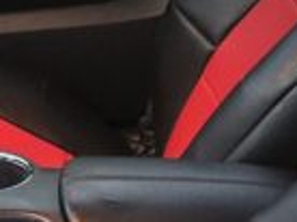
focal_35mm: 171
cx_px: 86
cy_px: 330
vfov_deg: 8.5
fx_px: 1465
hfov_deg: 11.6
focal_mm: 5.4
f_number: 1.8
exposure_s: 1/40
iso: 1250
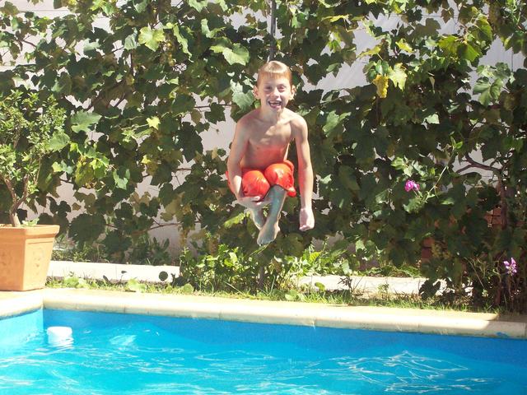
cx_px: 264
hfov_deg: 22.5
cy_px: 198
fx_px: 1325
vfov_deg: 17.0
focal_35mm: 87
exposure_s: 1/726
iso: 160
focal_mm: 14.3
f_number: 4.3
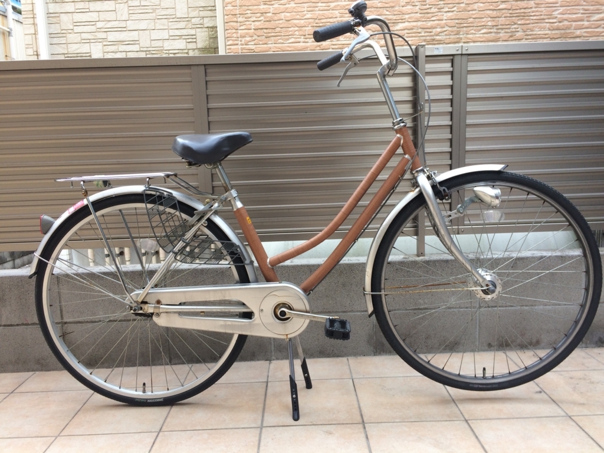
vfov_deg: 48.2
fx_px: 506
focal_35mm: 29
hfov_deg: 61.7
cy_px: 226
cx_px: 302
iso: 32
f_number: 2.2
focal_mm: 4.15
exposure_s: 1/206
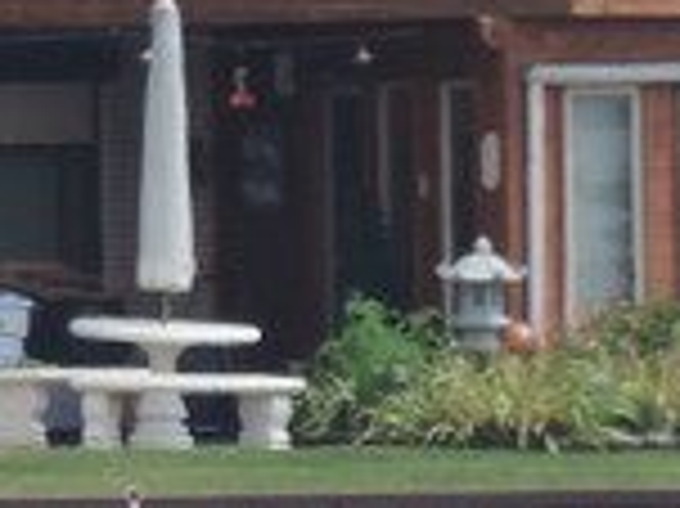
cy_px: 495
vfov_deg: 0.4
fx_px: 79849
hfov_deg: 0.5
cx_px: 928
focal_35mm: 4068
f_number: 4.9
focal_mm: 107
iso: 80
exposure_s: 1/250
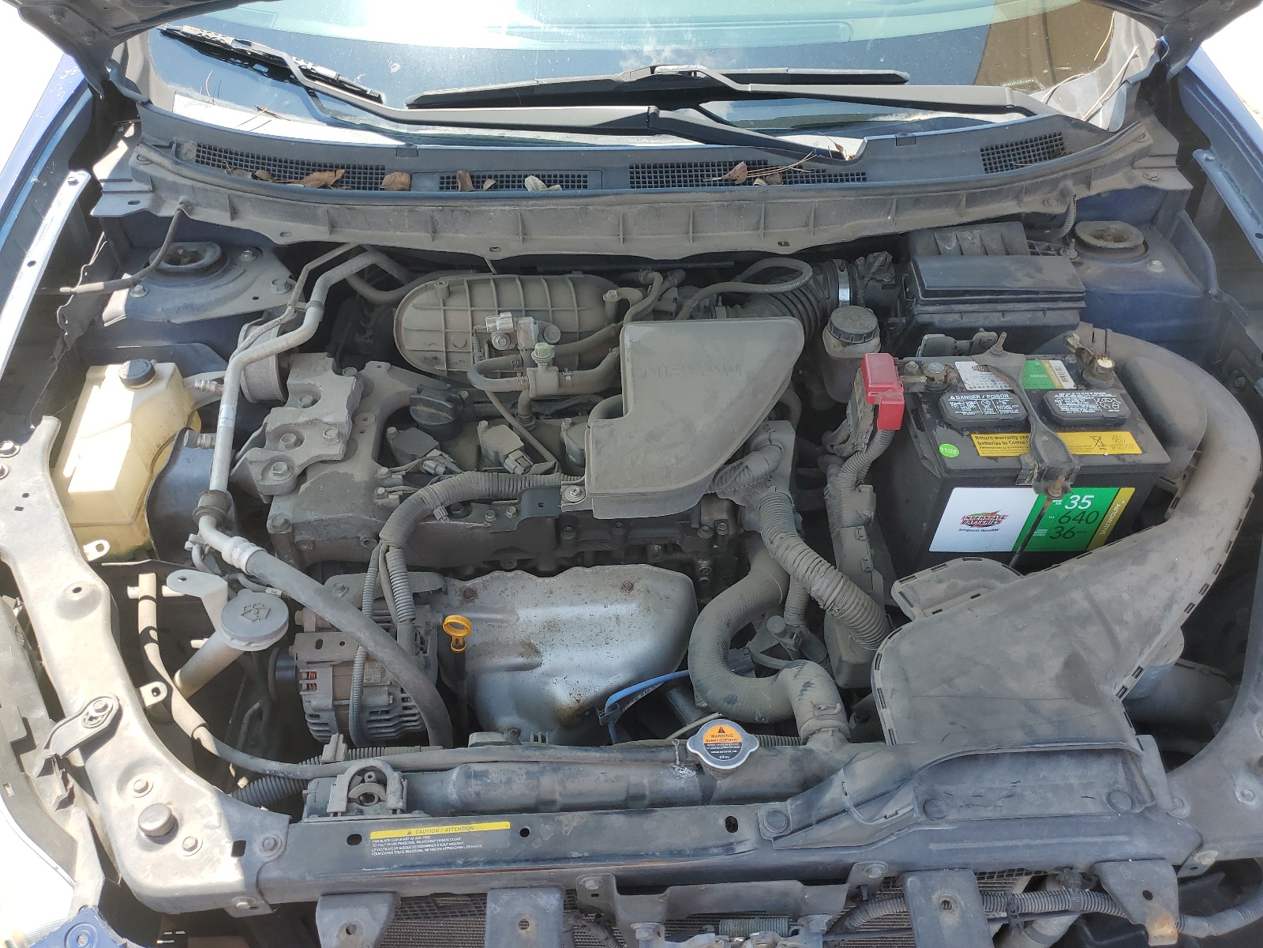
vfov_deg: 53.1
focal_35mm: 26
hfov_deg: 67.3
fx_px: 949
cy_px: 474
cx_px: 632
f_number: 1.5
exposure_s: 1/556
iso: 50
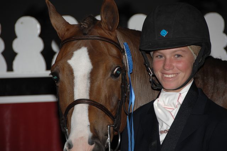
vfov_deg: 5.4
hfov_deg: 8.1
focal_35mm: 255
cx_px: 114
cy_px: 76
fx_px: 1606
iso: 100
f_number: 5.6
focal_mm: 170
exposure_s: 1/125
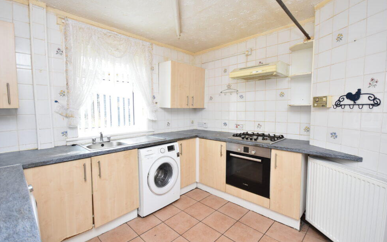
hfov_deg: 97.8
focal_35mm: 16
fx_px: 169
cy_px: 121
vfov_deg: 71.3
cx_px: 186
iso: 400
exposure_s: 1/80
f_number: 4.5
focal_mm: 10
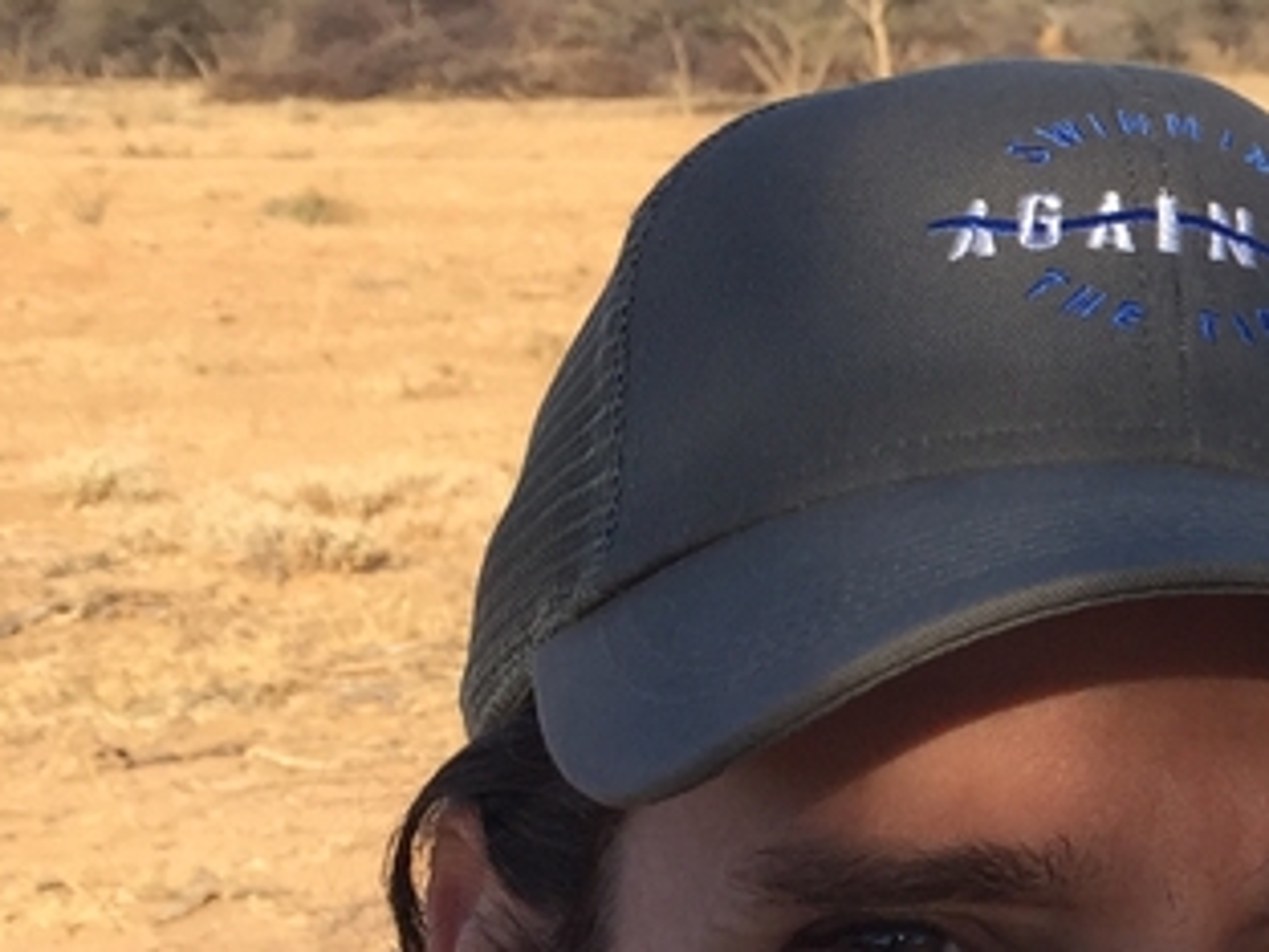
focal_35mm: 119
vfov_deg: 12.3
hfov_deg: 15.1
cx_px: 1997
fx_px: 4362
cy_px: 936
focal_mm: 4.15
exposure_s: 1/807
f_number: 2.2
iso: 32
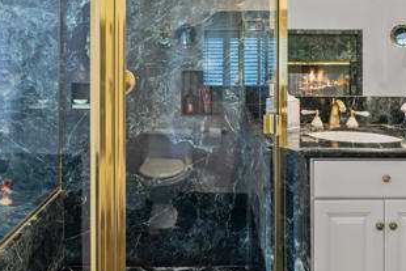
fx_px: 350
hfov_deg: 60.2
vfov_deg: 41.1
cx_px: 193
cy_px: 66
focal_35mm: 31
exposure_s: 1/1.67
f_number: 9
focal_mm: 15
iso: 125
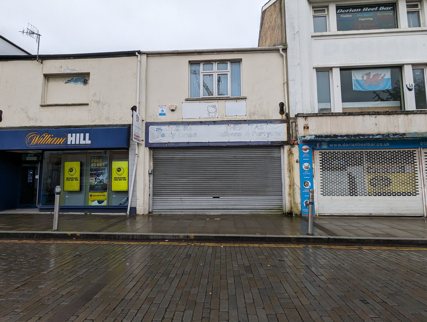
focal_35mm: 16
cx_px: 214
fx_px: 198
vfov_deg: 78.2
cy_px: 161
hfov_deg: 94.4
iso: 51
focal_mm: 2.35
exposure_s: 1/251
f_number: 2.2
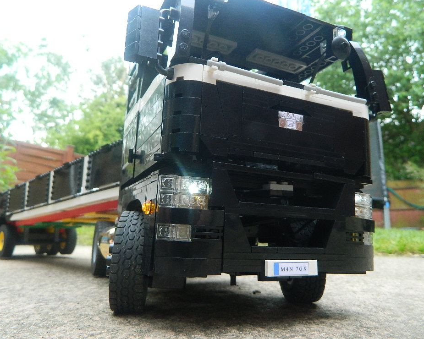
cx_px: 209
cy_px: 166
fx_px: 339
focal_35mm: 27
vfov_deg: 53.2
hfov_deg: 64.1
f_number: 3.1
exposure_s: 1/30
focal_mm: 4.5
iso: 200
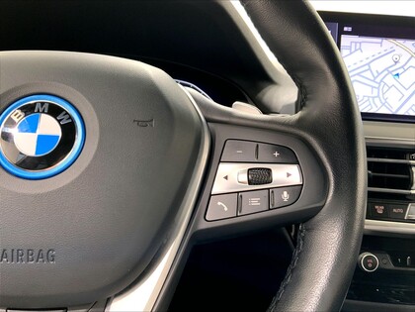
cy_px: 156
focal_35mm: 29
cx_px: 208
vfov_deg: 48.2
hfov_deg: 61.7
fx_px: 348
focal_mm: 3
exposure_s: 1/60
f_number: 1.8
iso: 100
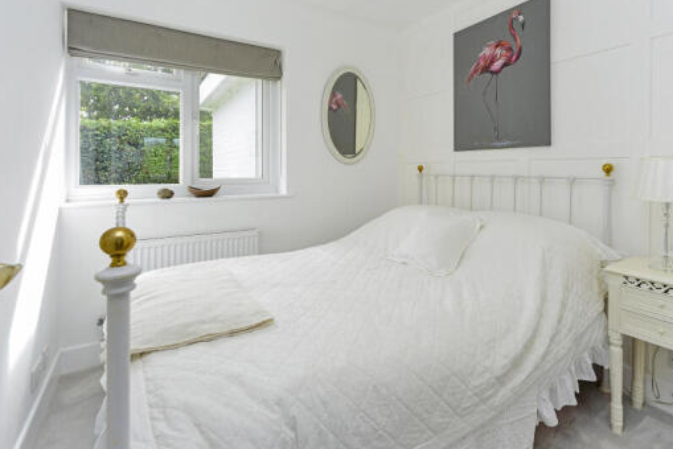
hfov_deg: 89.4
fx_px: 337
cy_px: 167
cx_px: 385
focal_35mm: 18
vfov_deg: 66.4
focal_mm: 14
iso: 400
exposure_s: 1/100
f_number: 7.1
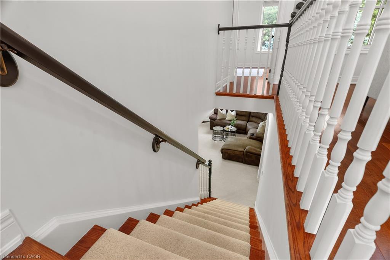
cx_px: 195
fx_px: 173
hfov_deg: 96.7
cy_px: 130
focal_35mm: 16
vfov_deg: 73.8
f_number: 8
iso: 100
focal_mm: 16
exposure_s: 1.6
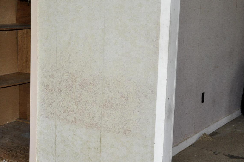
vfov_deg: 20.9
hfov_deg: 29.8
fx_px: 440
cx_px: 26
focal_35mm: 65
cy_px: 73
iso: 800
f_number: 3.8
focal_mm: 24
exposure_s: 1/60
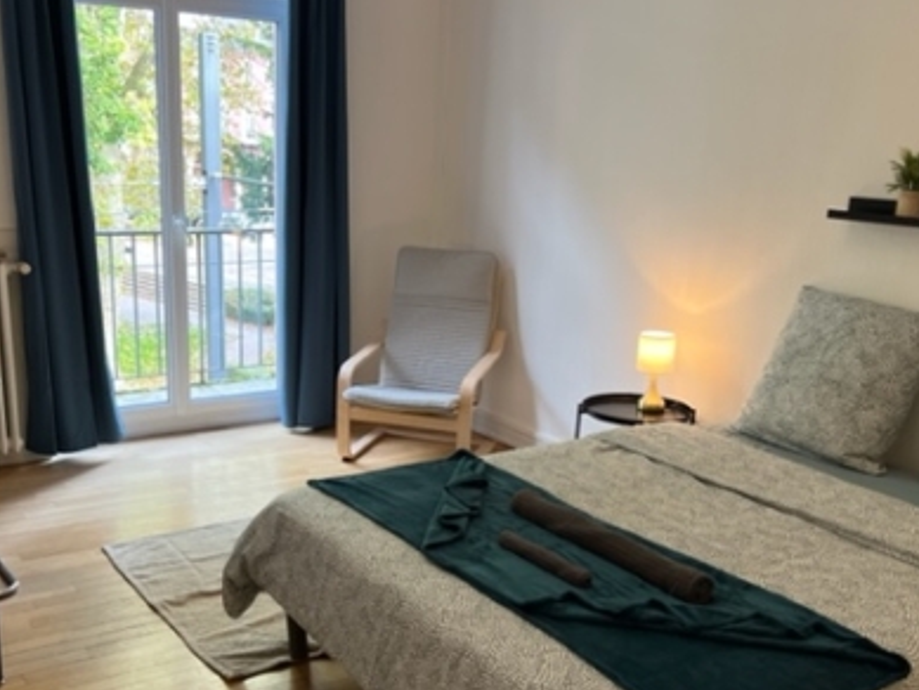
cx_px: 395
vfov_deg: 36.6
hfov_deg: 47.7
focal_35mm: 39
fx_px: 1036
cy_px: 432
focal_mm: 5.7
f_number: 1.5
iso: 125
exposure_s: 1/100
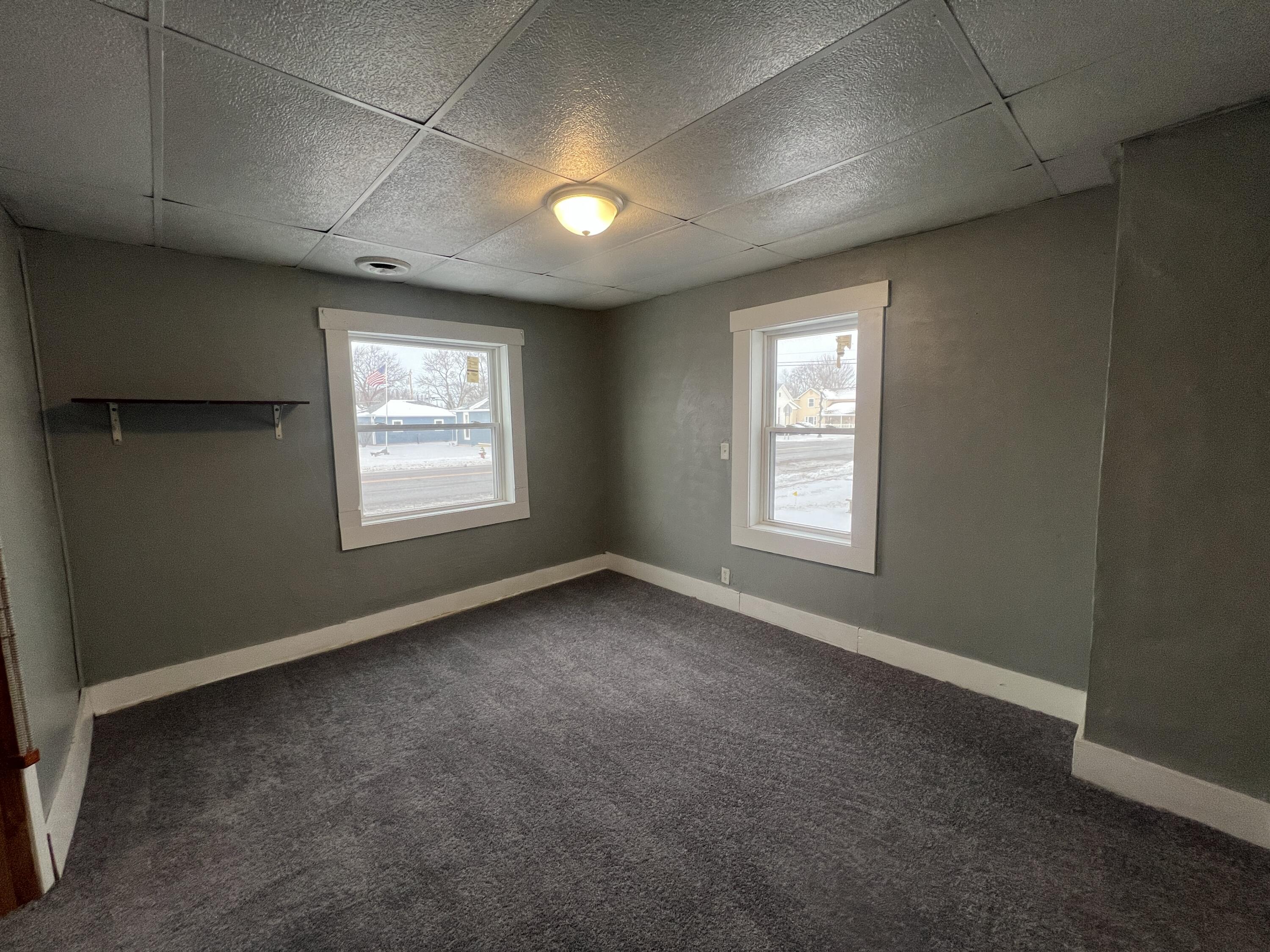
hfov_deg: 106.2
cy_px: 476
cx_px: 635
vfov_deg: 89.9
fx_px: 477
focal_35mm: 13
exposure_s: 1/120
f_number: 1.8
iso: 125
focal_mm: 1.57
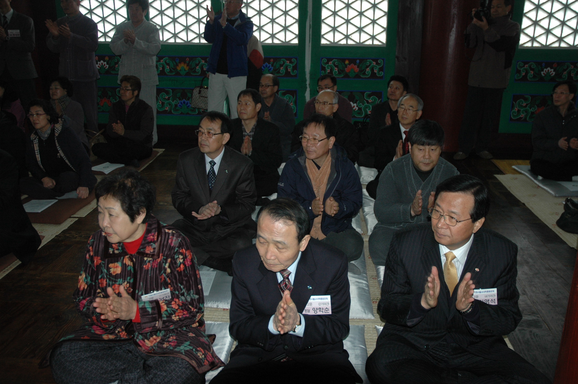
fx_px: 529
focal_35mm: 33
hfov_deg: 57.3
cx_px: 289
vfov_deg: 39.9
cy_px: 192
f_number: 3.8
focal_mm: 22
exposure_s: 1/60
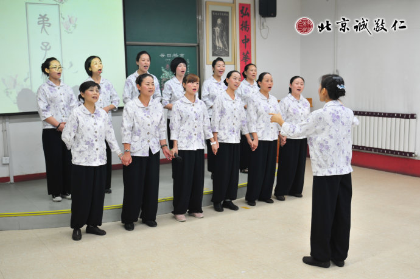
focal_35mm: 40
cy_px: 140
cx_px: 210
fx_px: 472
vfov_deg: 32.9
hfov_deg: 48.0
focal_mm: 27
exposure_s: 1/50
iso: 200
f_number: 2.8
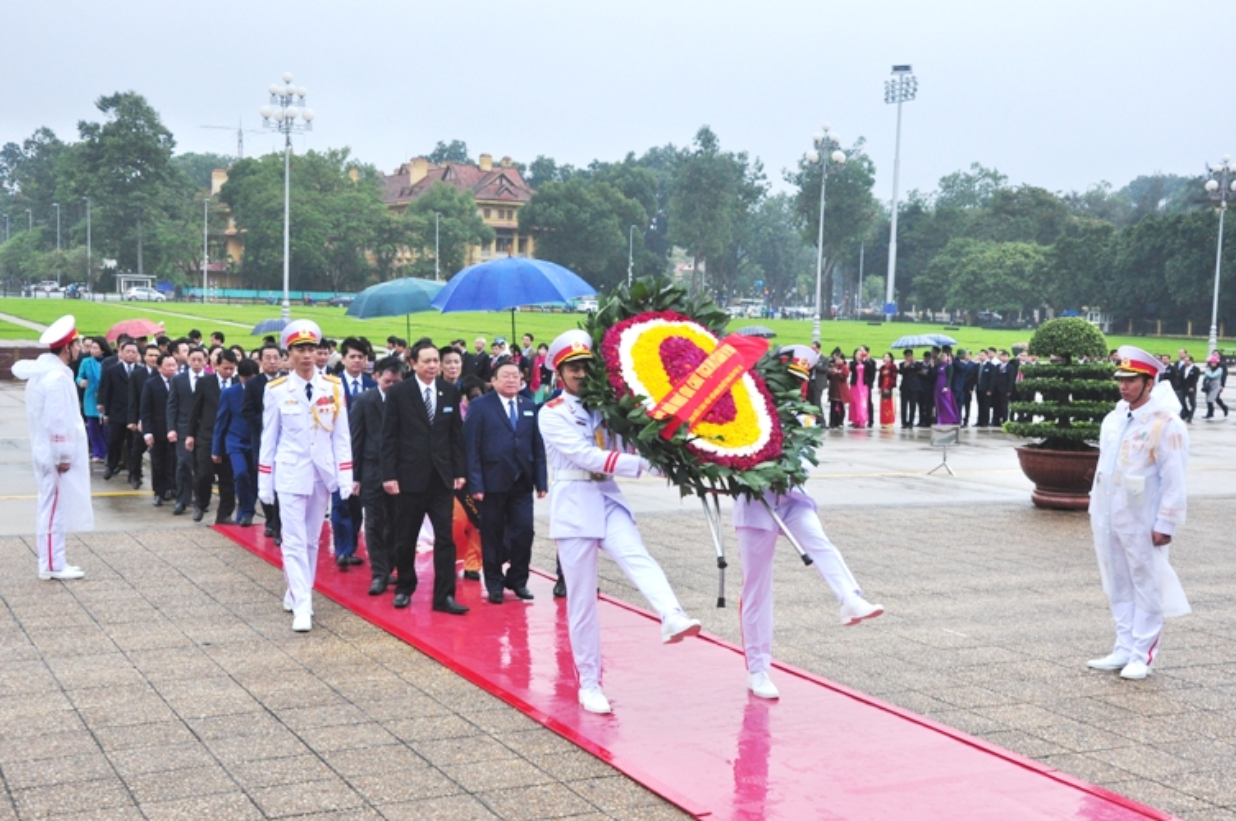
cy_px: 410
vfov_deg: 29.8
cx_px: 618
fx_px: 1543
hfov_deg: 43.7
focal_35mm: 45
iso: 800
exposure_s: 1/125
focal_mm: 30
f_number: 7.1
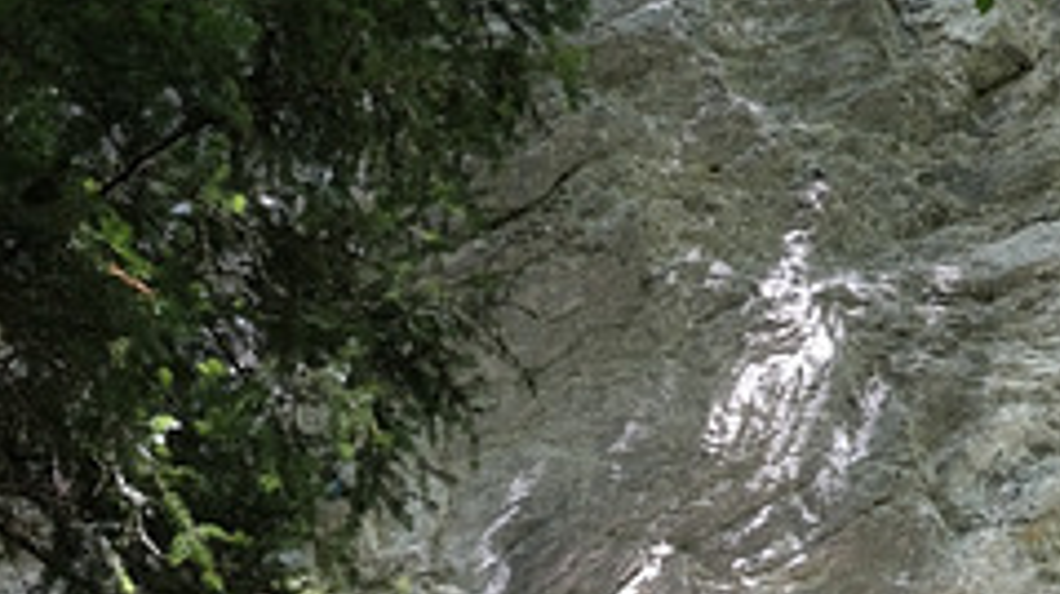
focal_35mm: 90
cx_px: 685
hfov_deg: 23.6
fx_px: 2528
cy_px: 842
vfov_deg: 12.8
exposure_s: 1/50
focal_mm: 18
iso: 200
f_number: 3.6
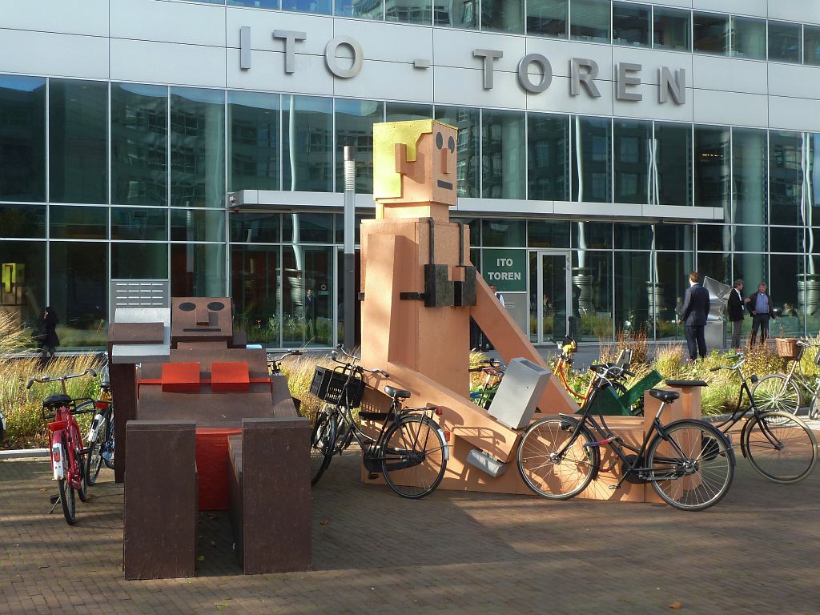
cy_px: 308
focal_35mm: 48
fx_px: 1137
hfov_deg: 39.7
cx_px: 410
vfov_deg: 30.3
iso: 80
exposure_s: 1/100
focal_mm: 7.9
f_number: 4
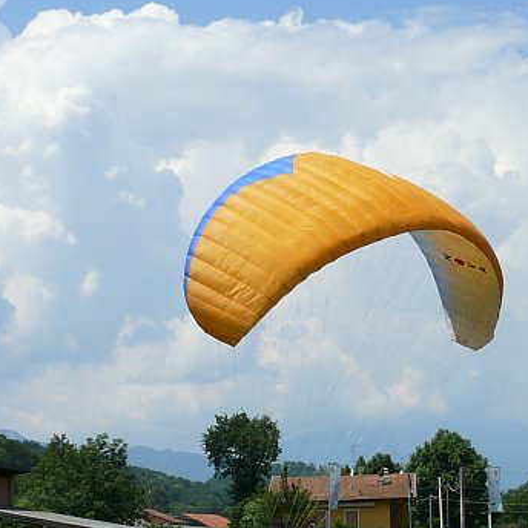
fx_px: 1588
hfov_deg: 18.2
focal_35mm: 92
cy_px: 321
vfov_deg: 18.9
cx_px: 583
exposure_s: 1/500
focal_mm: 7.4
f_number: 6.3
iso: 100
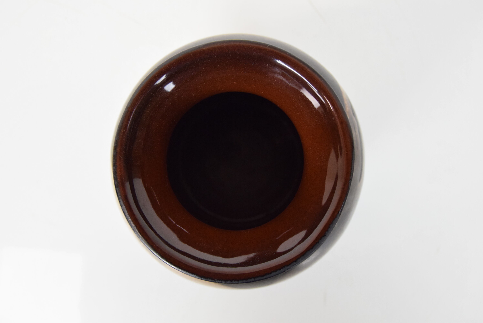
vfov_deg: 31.9
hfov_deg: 46.4
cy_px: 162
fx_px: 564
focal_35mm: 42
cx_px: 242
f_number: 5.6
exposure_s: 1/125
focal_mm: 28
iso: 1600
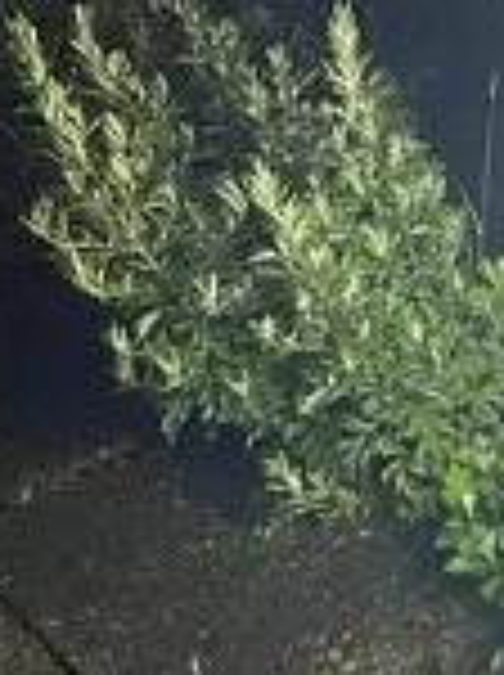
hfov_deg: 11.7
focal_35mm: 111
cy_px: 284
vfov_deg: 17.7
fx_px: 2161
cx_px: 1058
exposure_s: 1/40
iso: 640
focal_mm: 4.2
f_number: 1.6
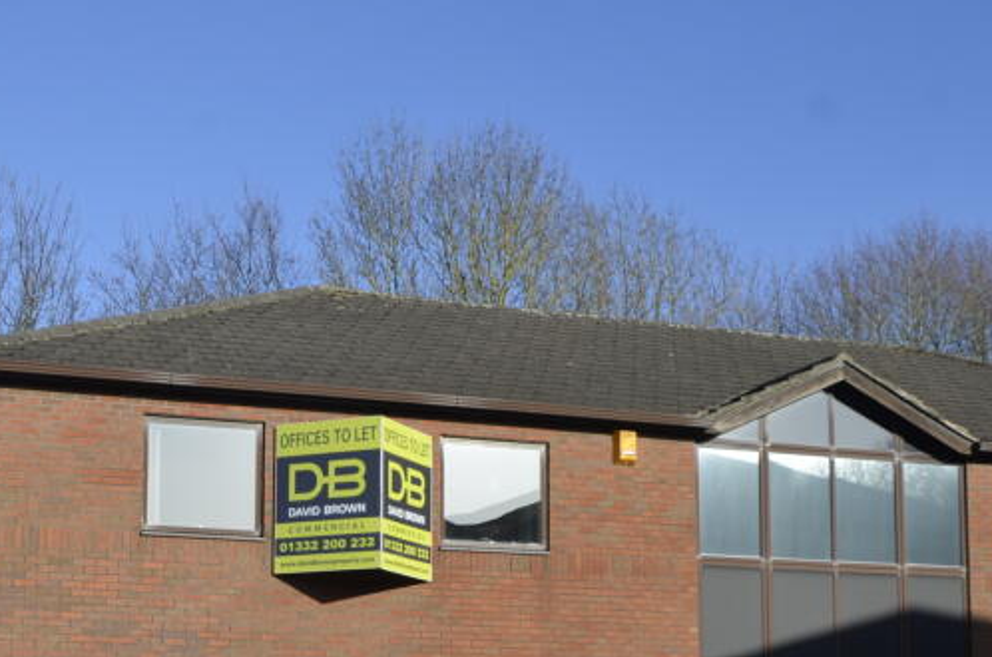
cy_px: 569
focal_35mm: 74
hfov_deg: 27.4
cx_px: 518
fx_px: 2035
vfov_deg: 18.1
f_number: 8
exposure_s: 1/250
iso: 140
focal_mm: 24
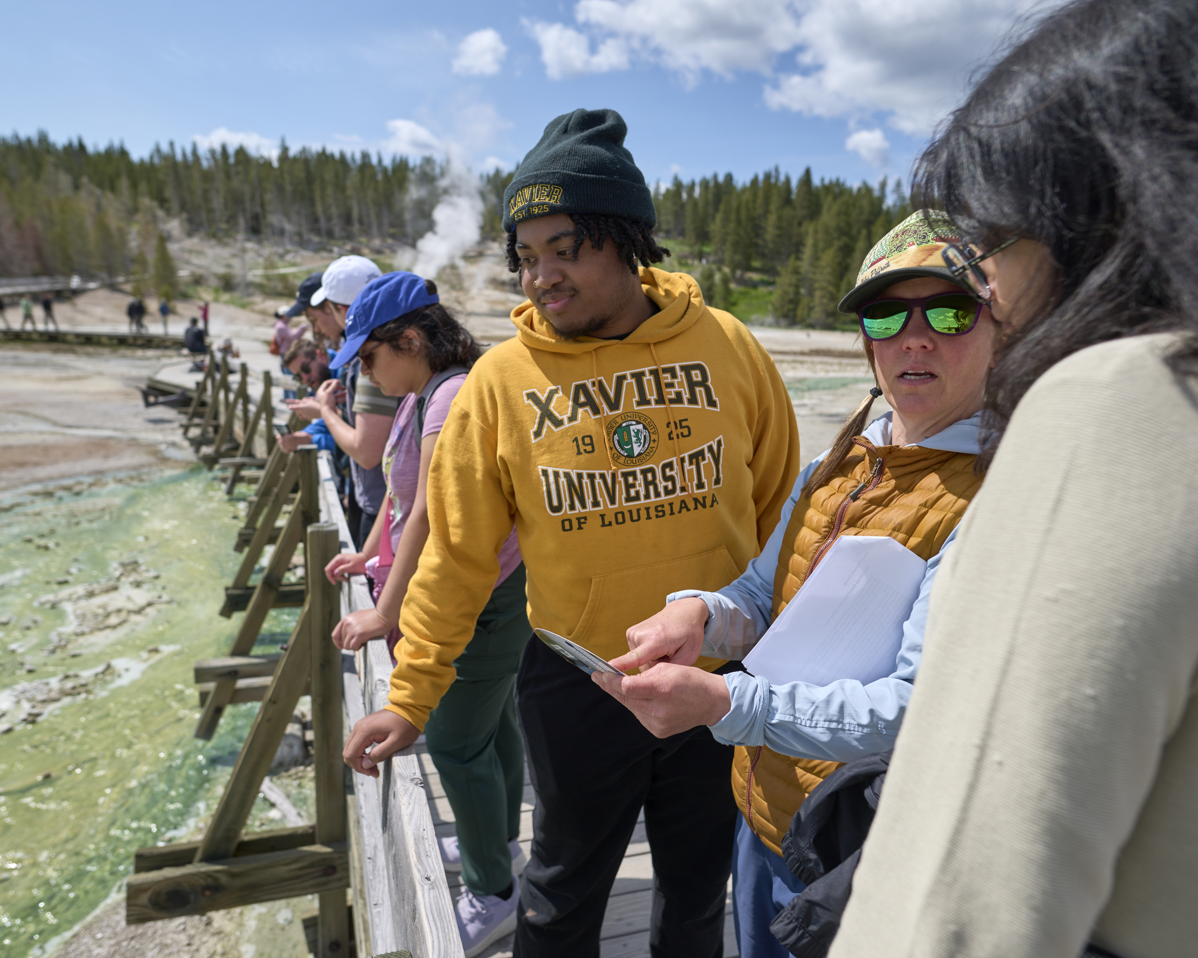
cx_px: 568
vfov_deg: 60.9
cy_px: 487
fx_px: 815
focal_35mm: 23
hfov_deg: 72.5
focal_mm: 20
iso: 100
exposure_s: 1/2500
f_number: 4
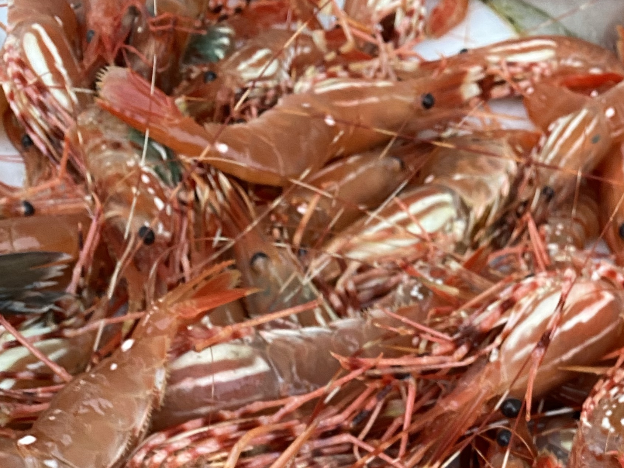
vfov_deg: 20.0
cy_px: 724
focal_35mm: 62
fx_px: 1118
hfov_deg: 30.7
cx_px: 458
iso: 125
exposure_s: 1/77
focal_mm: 4.25
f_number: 1.8
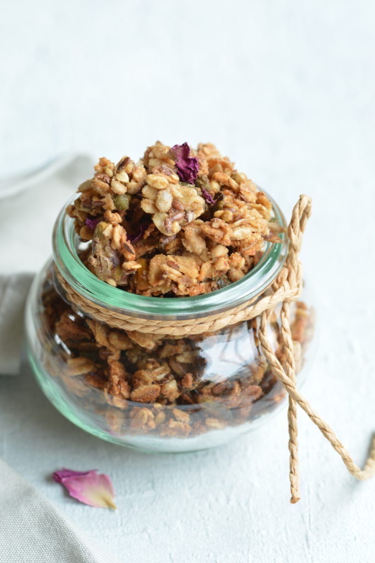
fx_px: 2460
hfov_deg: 8.7
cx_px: 188
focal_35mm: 158
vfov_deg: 13.0
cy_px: 282
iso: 200
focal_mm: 105
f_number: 5.6
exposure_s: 1/6
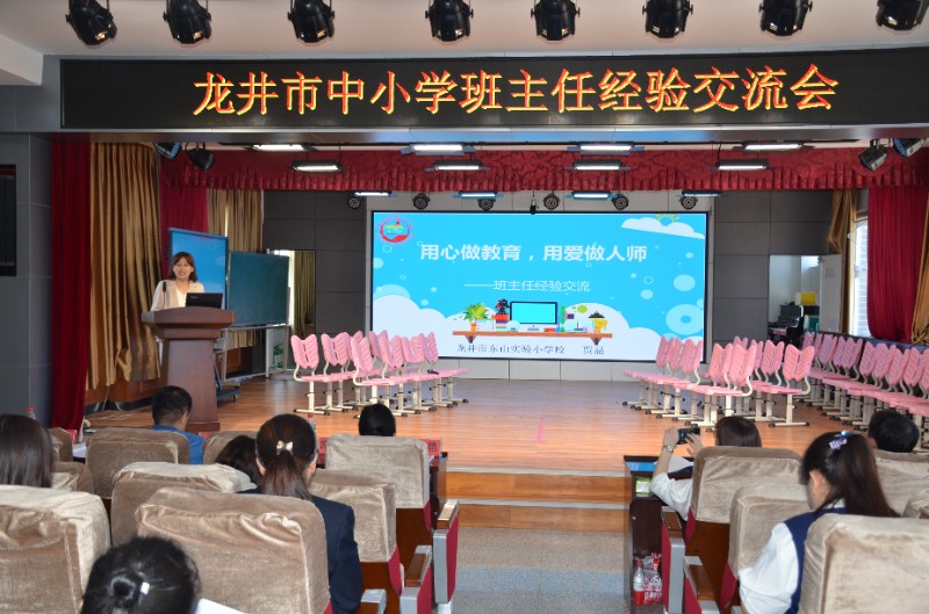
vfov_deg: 34.0
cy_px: 307
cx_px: 464
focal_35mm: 39
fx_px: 1004
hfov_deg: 49.7
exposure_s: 1/125
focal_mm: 26
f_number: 3.8
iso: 320
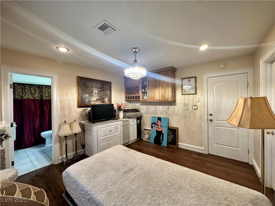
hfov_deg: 102.1
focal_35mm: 14
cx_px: 138
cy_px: 103
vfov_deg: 85.7
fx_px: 111
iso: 200
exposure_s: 1/60
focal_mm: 2.22
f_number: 2.2
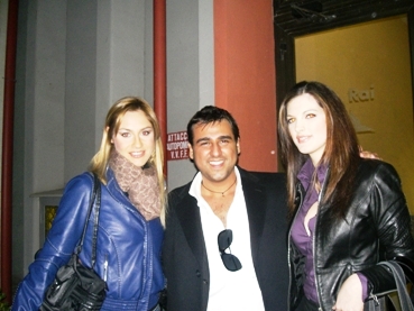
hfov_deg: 49.0
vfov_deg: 37.7
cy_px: 156
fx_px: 455
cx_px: 207
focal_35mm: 38
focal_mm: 6.3
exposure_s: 1/60
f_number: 3.1
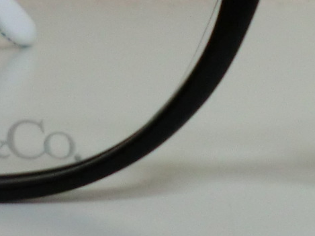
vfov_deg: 12.1
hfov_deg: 16.4
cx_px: 298
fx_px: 1073
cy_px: -97
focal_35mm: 118
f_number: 3.2
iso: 200
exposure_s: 1/60
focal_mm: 4.9
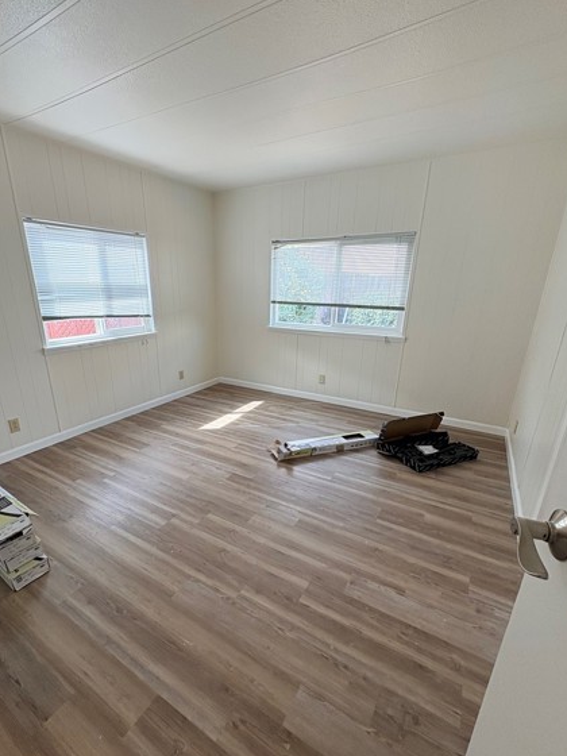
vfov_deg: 94.4
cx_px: 258
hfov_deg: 77.9
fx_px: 349
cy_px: 402
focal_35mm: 16
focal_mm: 2.22
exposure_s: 1/120
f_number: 2.2
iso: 80
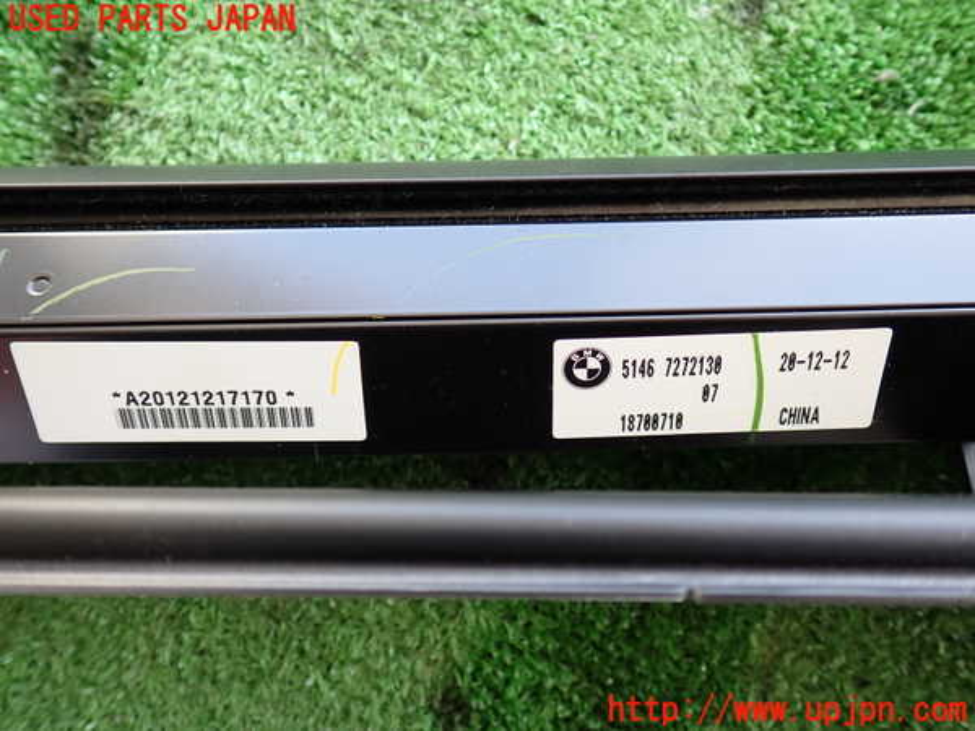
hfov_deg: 60.0
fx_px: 845
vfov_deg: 46.8
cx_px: 488
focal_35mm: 30
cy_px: 366
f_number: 2.3
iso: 125
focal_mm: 5.4
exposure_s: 1/60
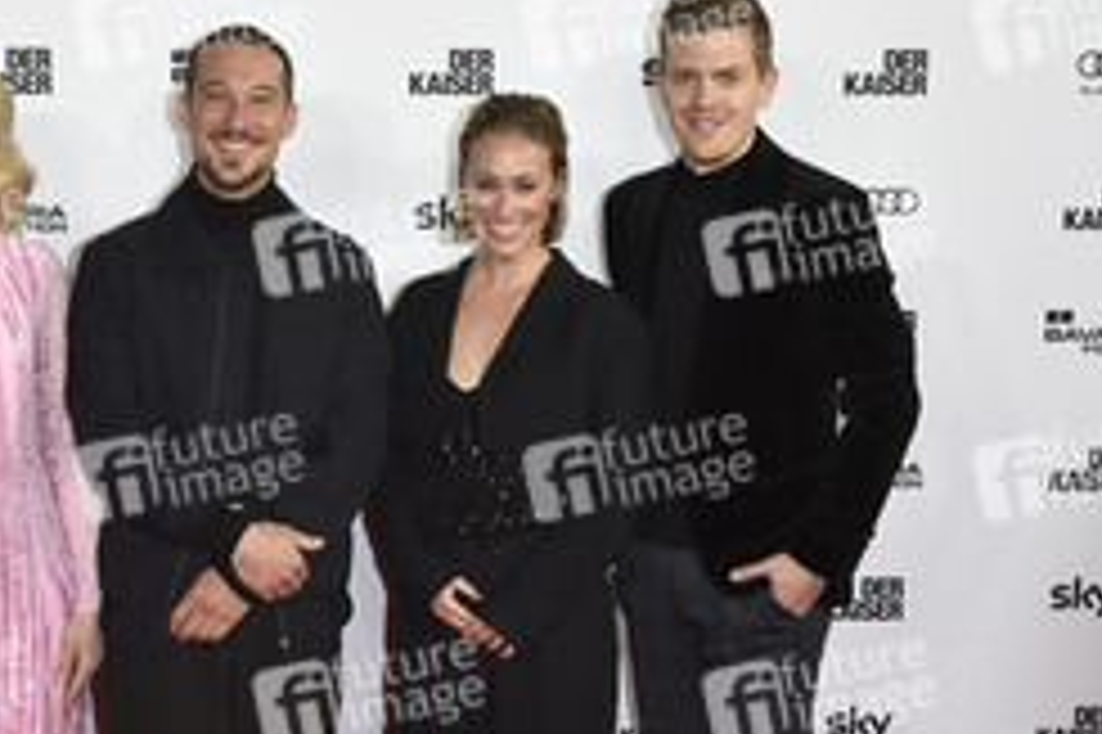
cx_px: 250
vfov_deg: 19.2
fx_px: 2141
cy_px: 581
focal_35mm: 70
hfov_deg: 28.4
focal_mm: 38
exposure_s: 1/250
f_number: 9
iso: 2000
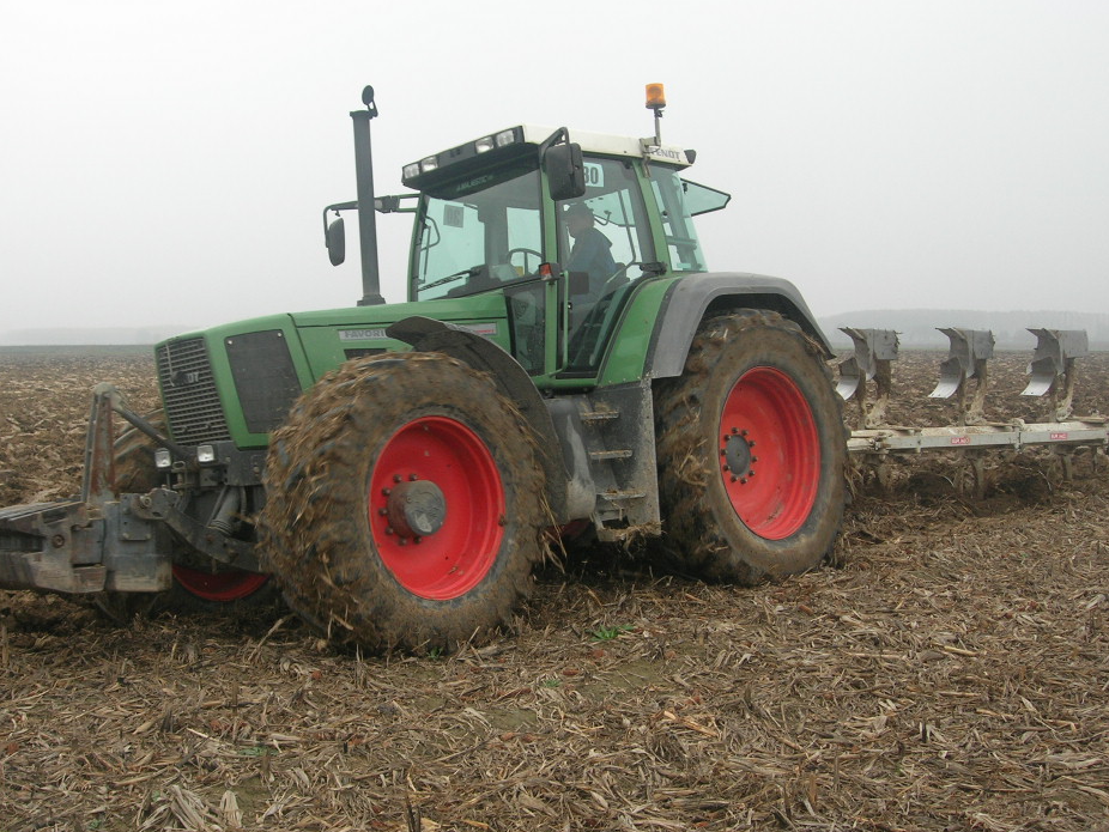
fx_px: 1346
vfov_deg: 34.4
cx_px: 527
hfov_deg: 44.8
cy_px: 426
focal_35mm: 42
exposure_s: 1/127
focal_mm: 7.8
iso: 75
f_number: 4.8
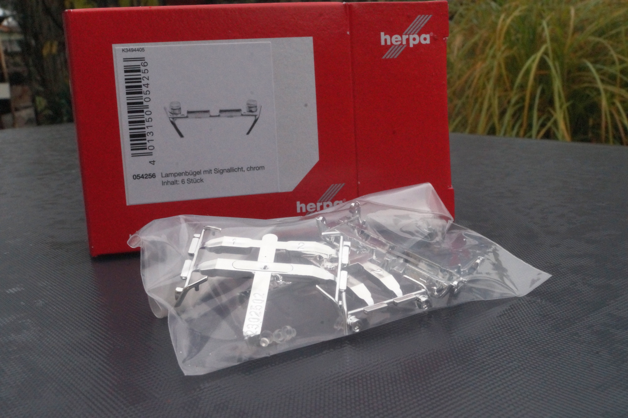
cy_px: 209
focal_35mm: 42
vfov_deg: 31.9
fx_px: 732
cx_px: 314
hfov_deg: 46.4
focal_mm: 28
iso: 1600
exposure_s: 1/60
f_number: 25
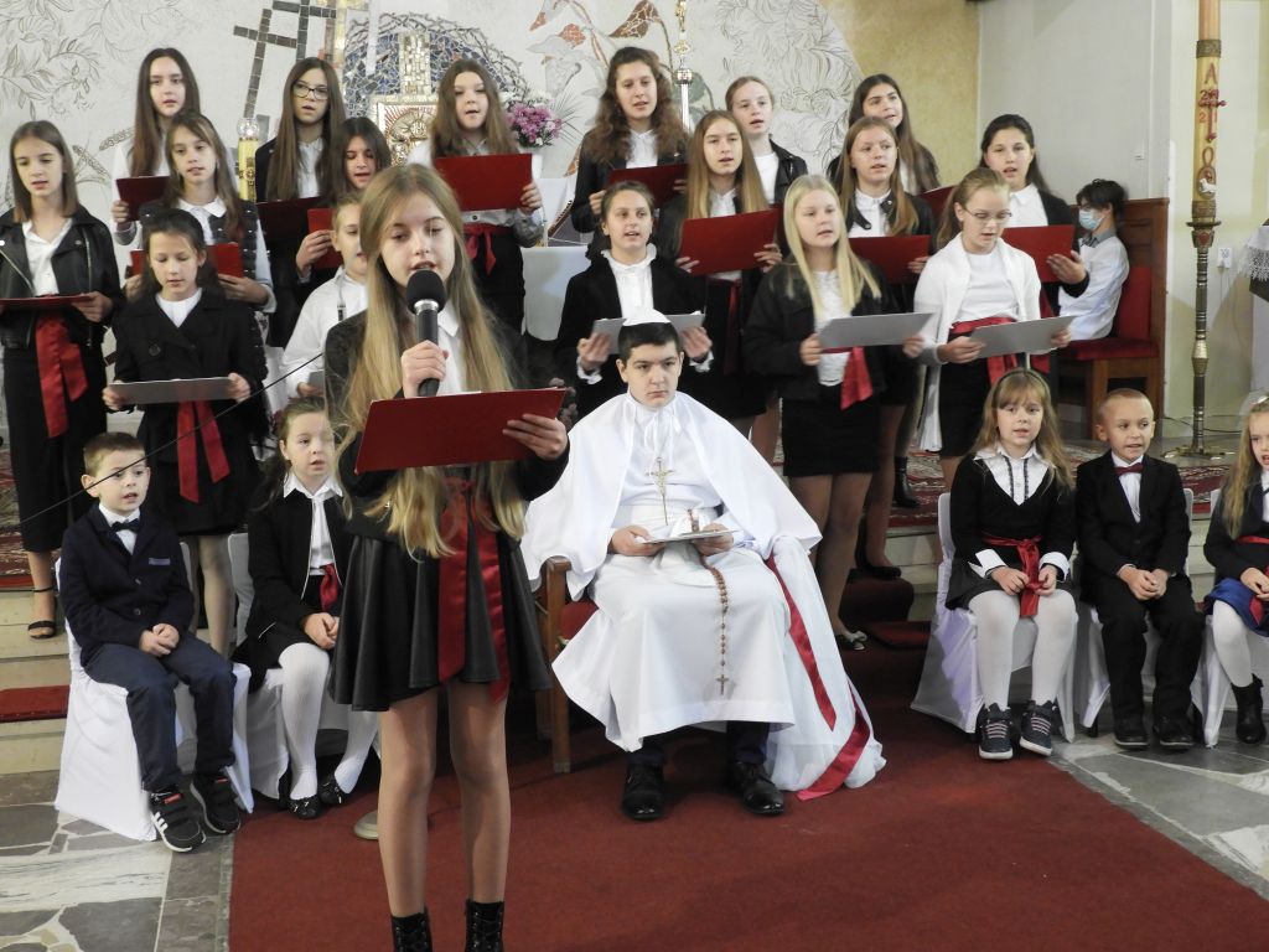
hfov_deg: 42.1
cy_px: 476
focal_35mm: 45
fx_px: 1650
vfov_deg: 32.2
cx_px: 634
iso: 400
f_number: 4
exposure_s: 1/20
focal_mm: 8.1
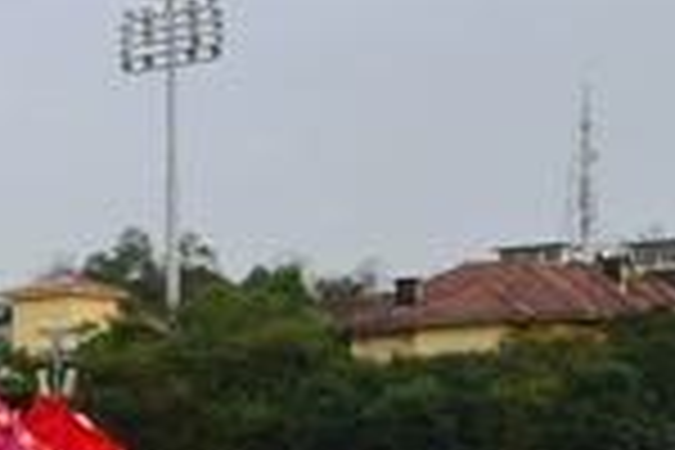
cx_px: -765
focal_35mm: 120
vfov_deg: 11.1
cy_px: 603
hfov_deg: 13.8
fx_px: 2250
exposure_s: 1/200
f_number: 5
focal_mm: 24
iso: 1600
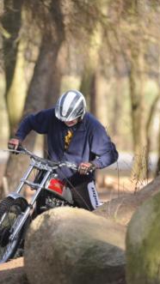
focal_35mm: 269
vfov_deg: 8.0
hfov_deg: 4.5
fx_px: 2030
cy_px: 142
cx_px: 71
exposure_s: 1/500
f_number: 3.5
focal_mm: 170
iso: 250
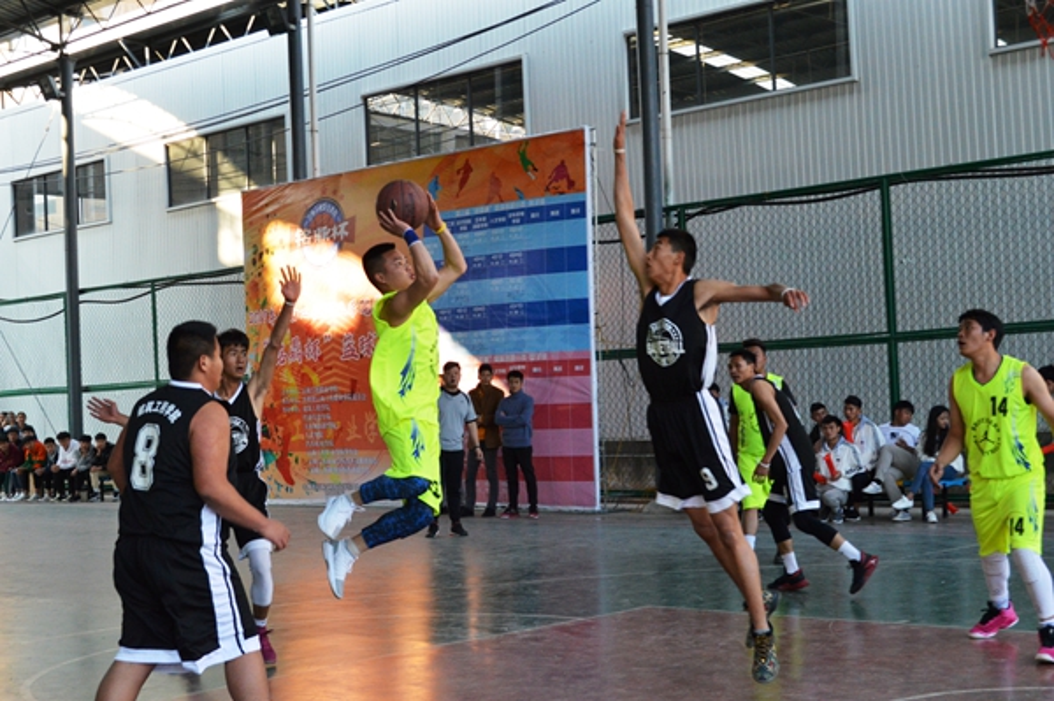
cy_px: 350
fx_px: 1536
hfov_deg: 37.9
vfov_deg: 25.7
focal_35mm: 52
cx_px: 527
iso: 1600
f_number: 7.1
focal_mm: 35
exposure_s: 1/320
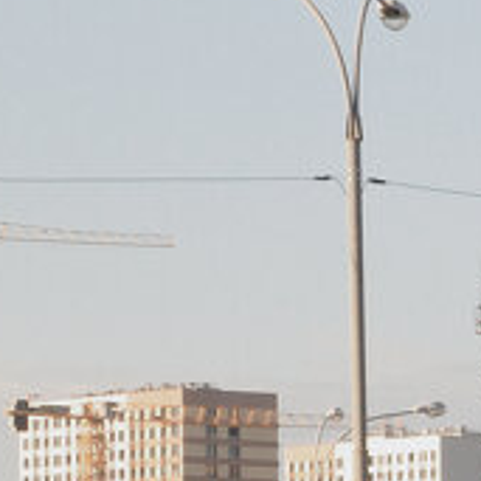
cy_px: 695
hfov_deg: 3.5
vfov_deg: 3.5
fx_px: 7750
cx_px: 1263
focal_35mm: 493
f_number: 8
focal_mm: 55
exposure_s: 1/80
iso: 200
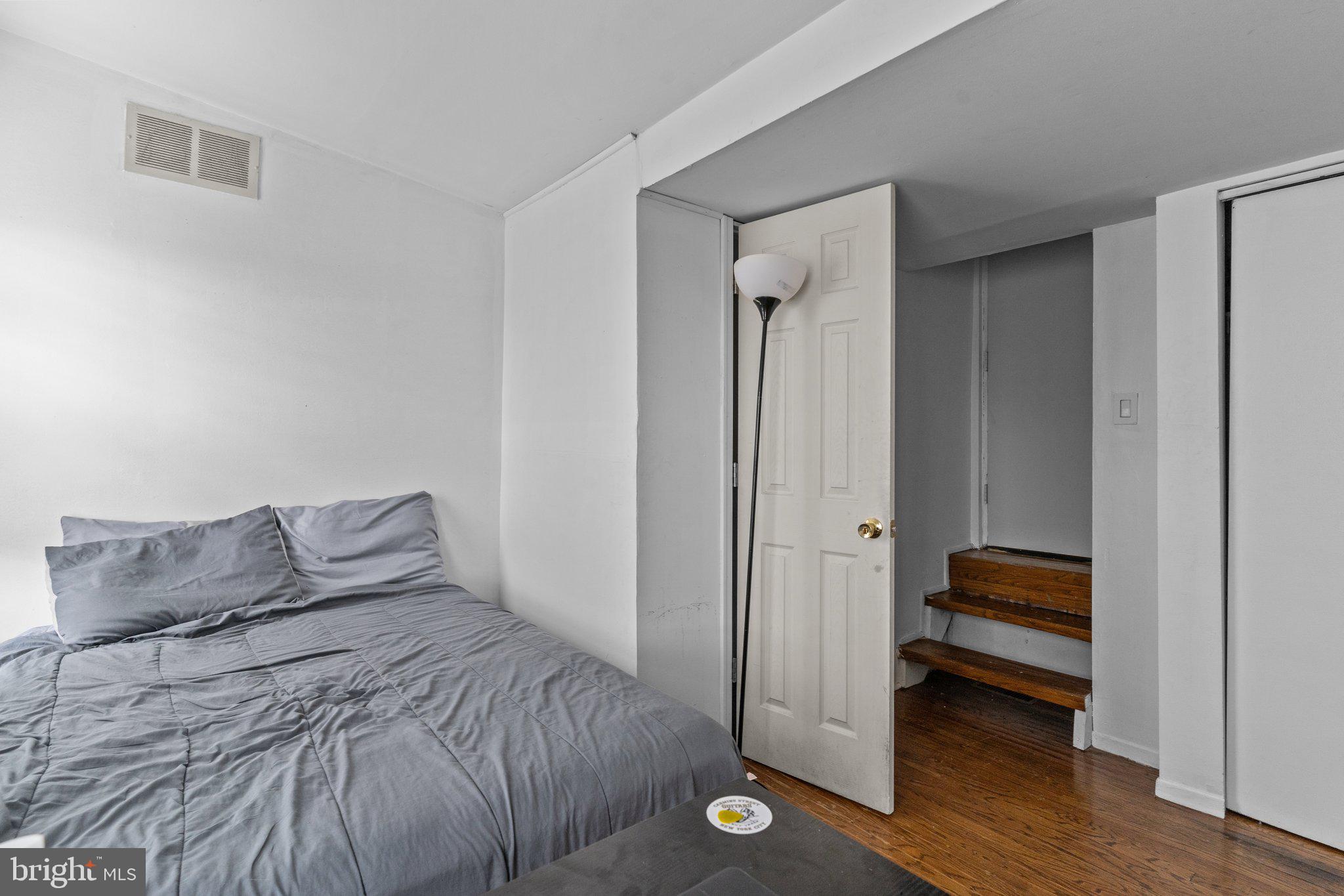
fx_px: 635
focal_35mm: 17
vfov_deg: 70.4
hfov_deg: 93.3
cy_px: 448
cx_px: 672
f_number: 8
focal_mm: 17
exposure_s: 1/25
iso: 400
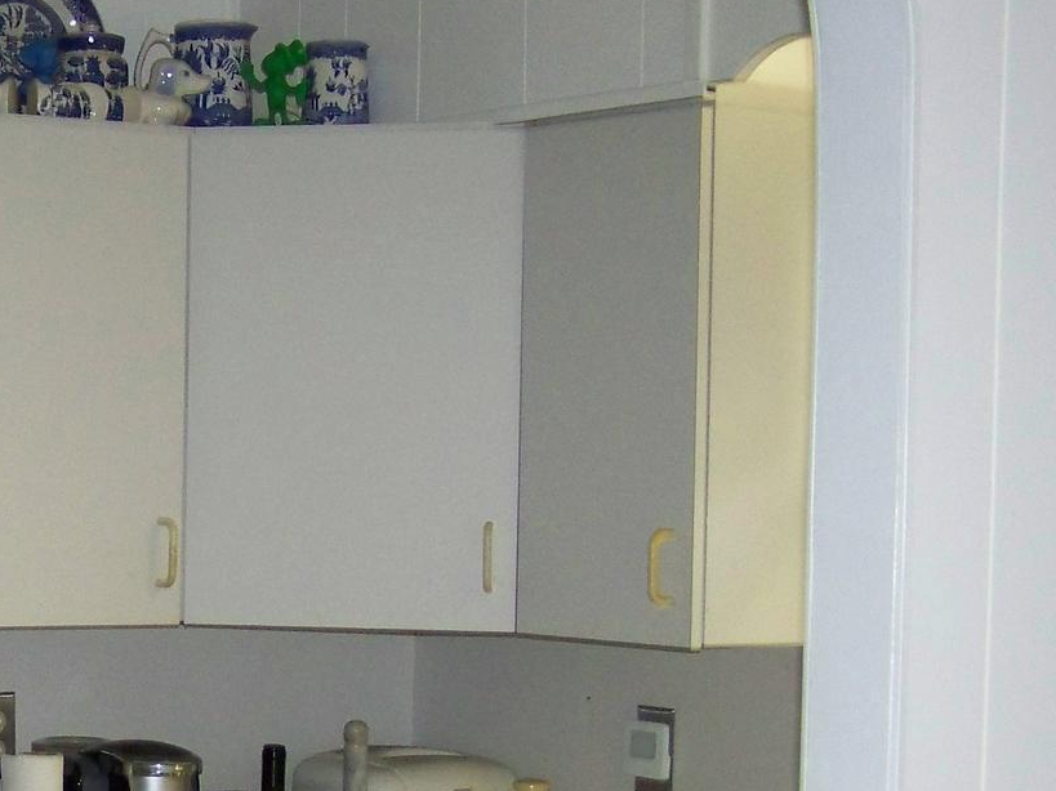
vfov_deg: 15.4
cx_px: -120
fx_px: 2898
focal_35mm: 95
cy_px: 692
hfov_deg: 19.7
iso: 200
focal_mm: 6.3
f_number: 2.8
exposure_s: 1/30
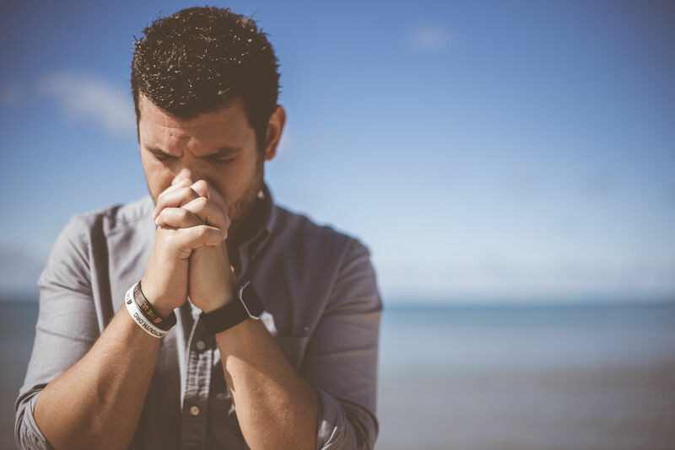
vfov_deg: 27.0
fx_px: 938
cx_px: 338
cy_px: 225
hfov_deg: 39.6
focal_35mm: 50
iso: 50
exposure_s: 1/4000
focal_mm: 50
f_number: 1.4
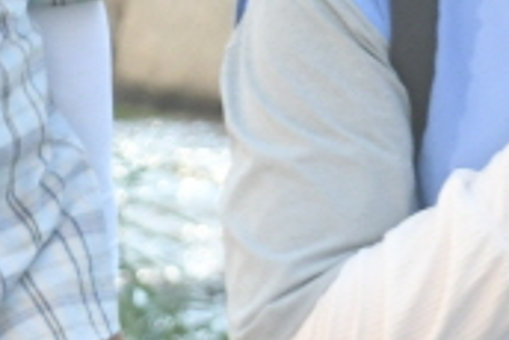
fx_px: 9000
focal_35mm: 636
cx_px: 1101
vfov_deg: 2.2
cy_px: 154
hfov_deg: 3.2
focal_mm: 70
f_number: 5.6
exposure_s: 1/500
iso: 1000
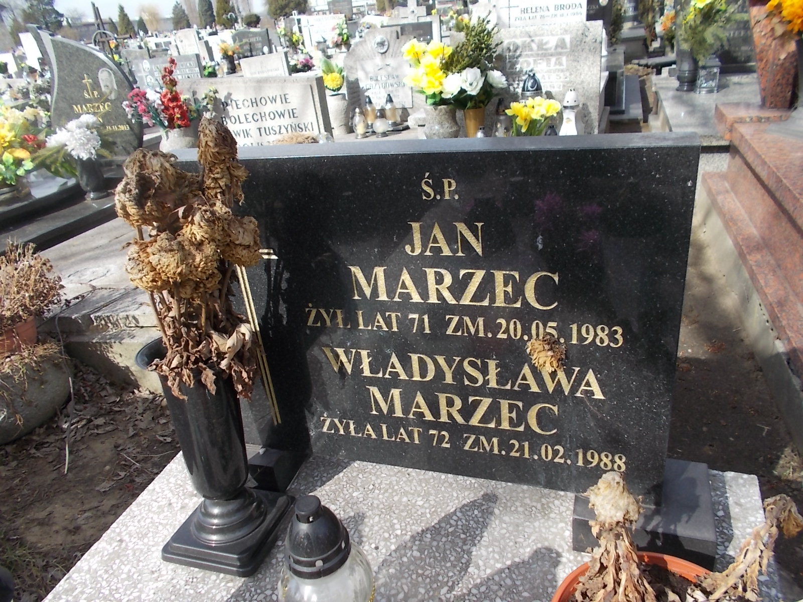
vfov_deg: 53.1
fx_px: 603
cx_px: 402
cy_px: 301
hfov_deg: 67.3
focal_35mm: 26
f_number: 3.2
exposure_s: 1/400
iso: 80
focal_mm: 4.6
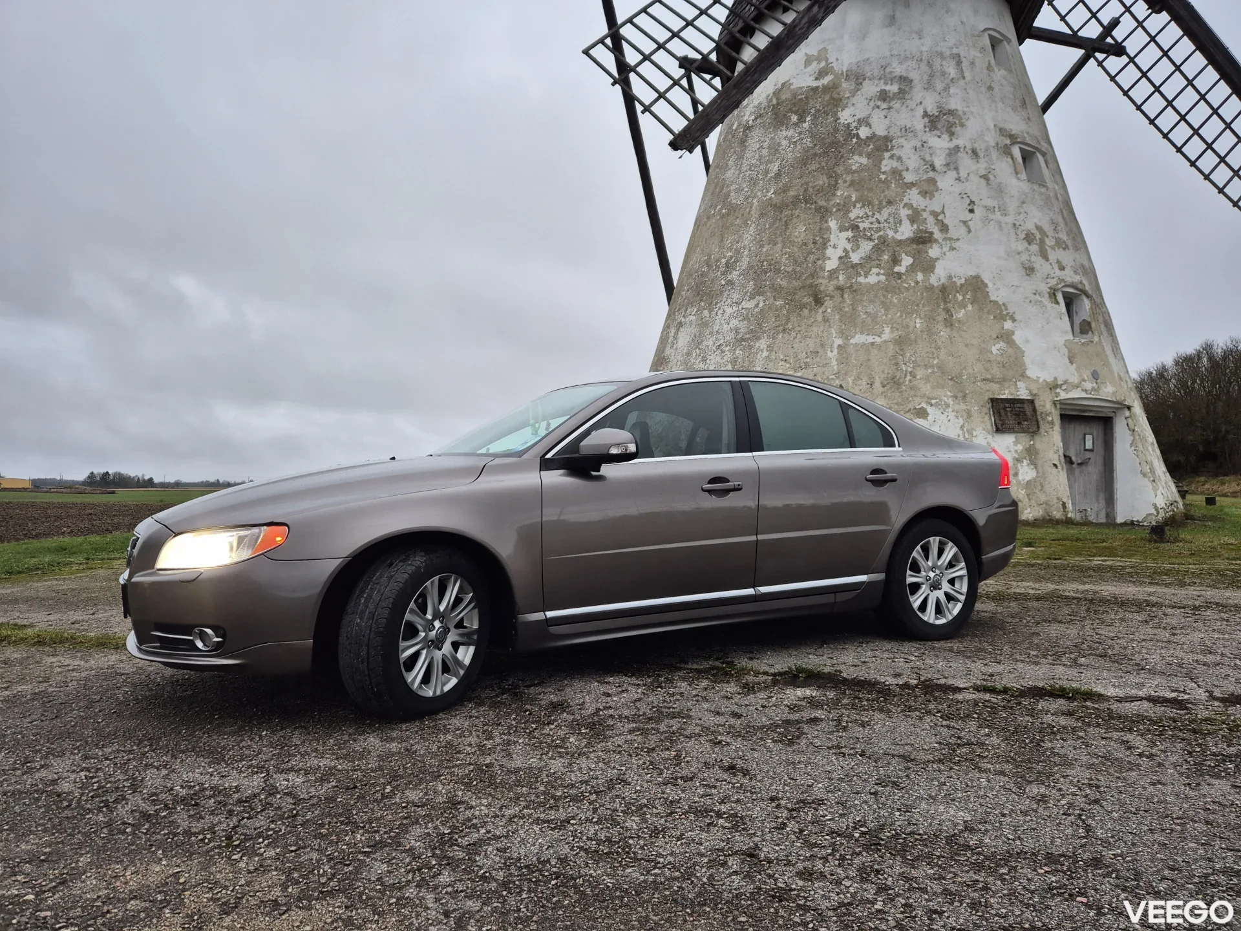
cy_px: 466
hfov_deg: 73.9
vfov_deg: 58.9
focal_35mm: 23
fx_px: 825
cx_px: 620
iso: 160
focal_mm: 5.4
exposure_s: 1/100
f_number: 1.8
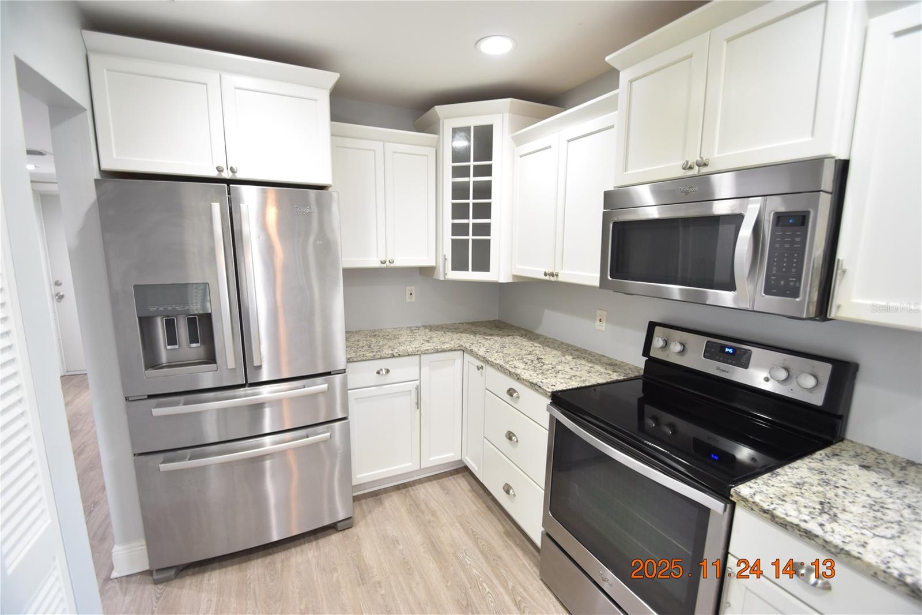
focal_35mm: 15
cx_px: 461
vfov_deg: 77.3
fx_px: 384
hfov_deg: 100.4
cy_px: 308
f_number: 3.5
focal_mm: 10
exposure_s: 1/30
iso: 800
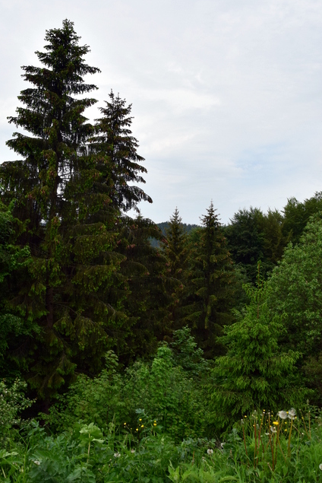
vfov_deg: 55.7
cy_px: 224
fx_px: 456
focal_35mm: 34
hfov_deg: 38.8
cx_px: 137
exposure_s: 1/500
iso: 400
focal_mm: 18
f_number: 11
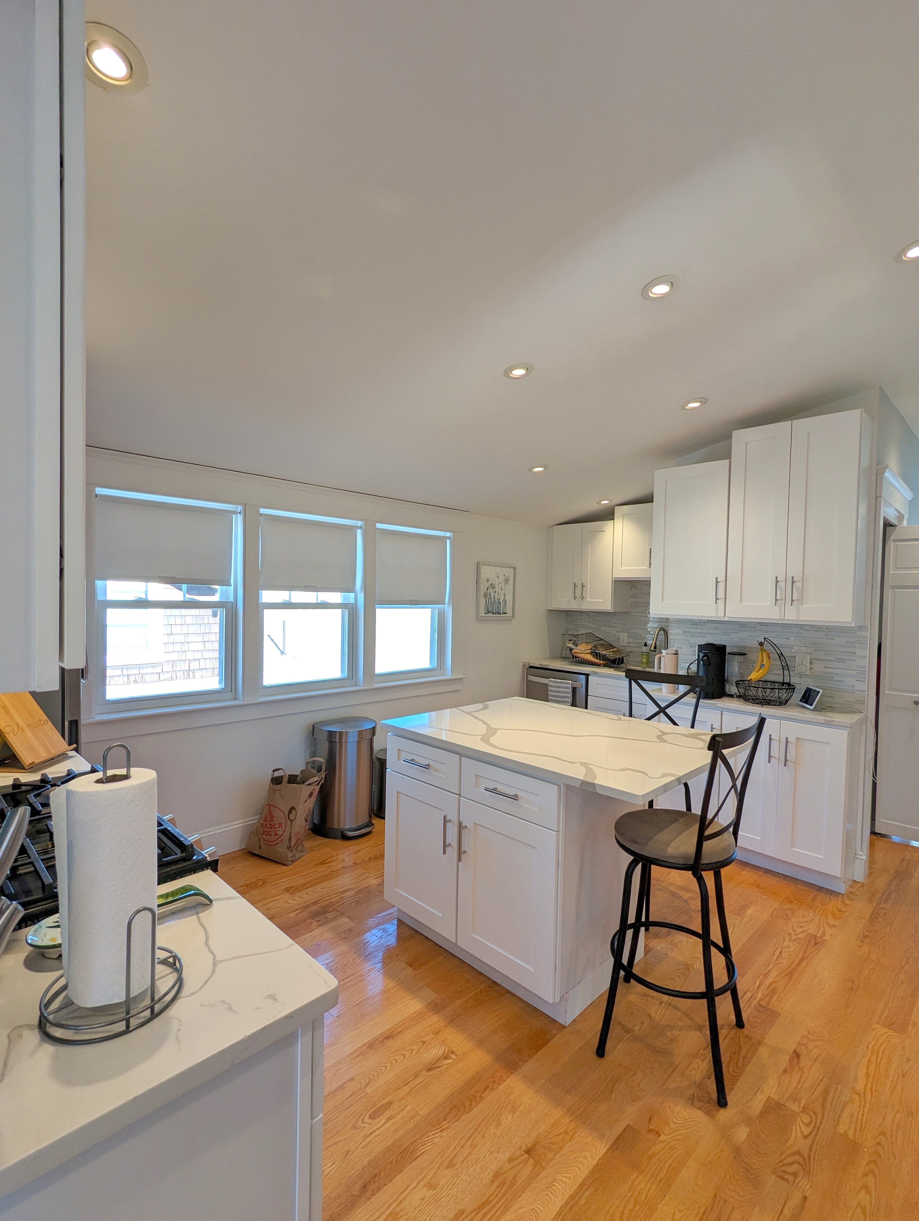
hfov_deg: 78.2
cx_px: 460
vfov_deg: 94.4
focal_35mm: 16
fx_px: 565
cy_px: 610
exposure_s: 1/120
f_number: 2.2
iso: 57
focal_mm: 2.35
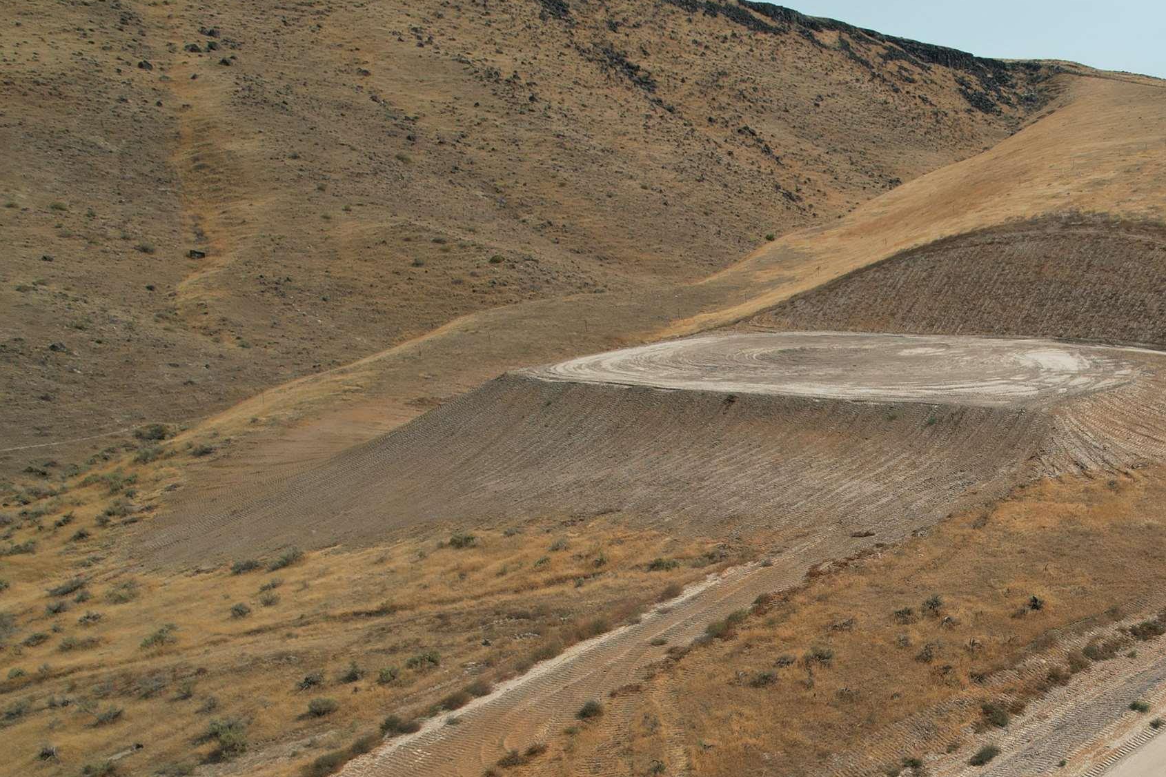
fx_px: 1295
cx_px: 1004
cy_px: 624
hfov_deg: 44.9
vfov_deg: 32.5
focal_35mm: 40
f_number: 2.8
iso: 100
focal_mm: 8.38
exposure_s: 1/800
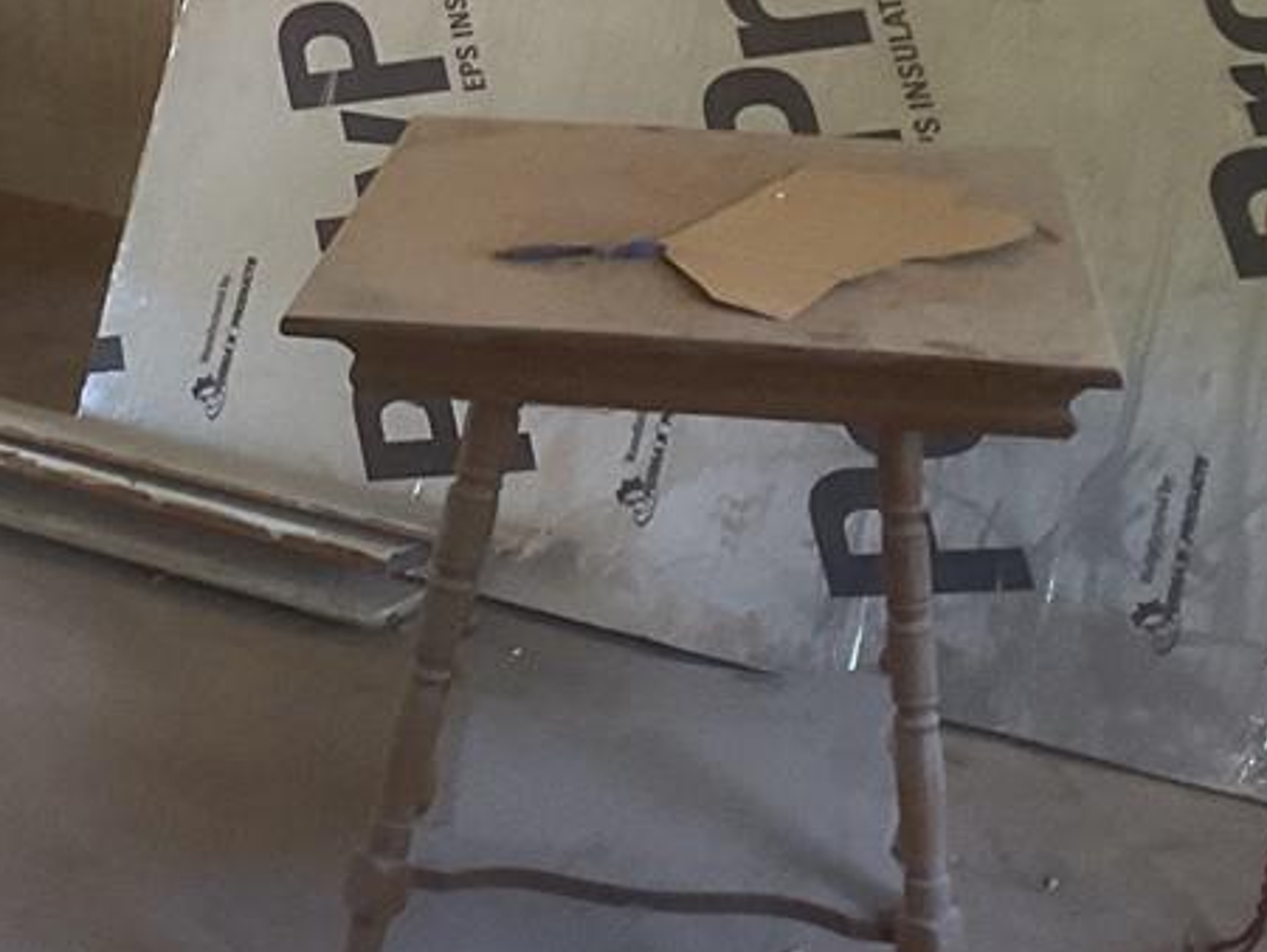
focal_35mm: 103
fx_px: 3772
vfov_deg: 14.2
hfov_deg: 18.9
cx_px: 315
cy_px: 62
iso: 200
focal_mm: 3
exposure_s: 1/40
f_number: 1.8
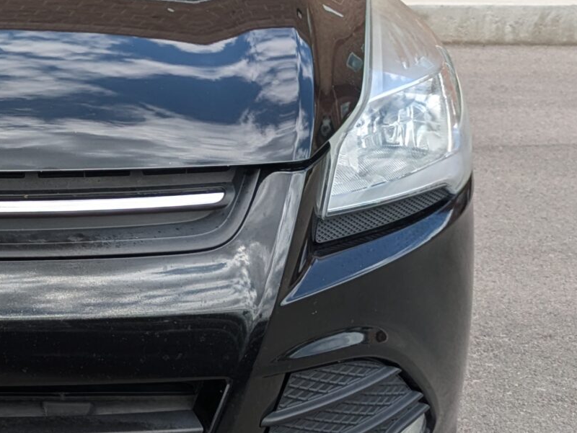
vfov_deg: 18.4
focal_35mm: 80
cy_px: 160
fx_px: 1334
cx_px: -188
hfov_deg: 21.8
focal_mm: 5.43
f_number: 1.89
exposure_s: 1/817
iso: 40
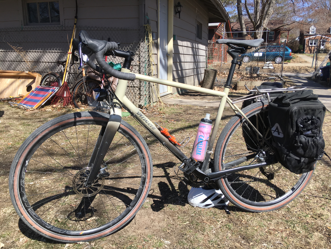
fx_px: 277
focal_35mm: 29
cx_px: 166
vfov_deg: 48.2
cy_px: 124
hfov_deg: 61.7
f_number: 2.2
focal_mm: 4.15
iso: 25
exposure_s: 1/999
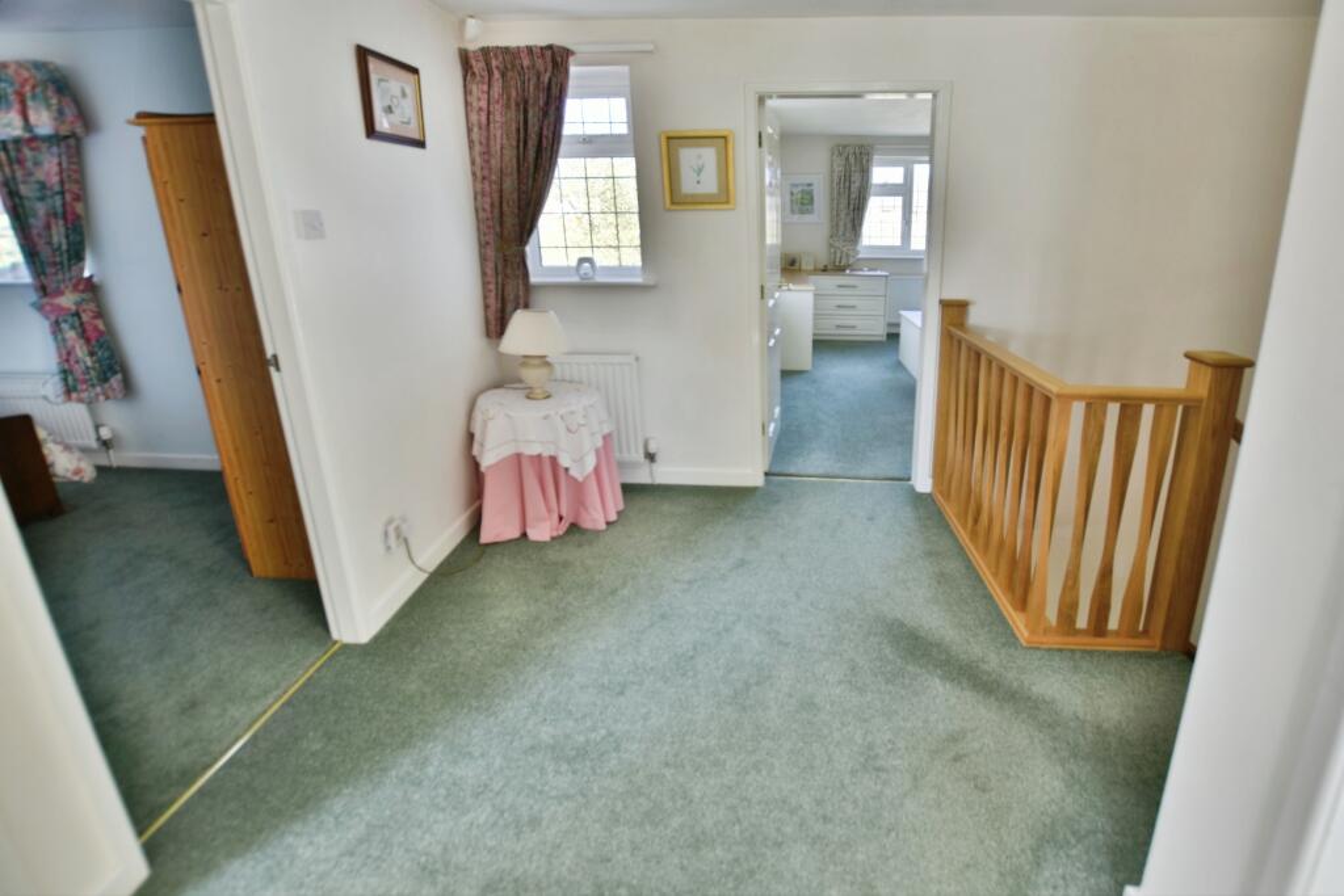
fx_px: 560
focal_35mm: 15
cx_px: 672
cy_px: 448
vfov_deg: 77.3
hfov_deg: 100.4
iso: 100
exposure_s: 1/25
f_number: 3.5
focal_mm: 10
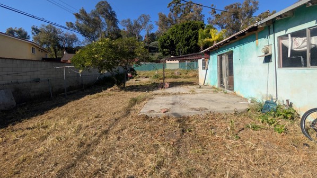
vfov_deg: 73.2
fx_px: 118
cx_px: 166
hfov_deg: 106.8
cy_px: 69
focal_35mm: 14
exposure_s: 1/4444
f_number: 1.7
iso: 54
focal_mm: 2.02
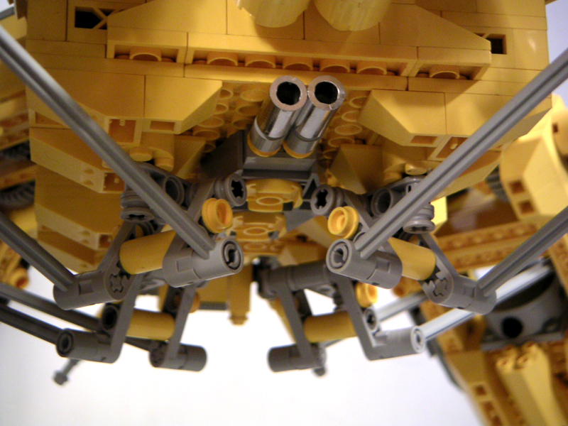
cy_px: 213
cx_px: 284
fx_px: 1231
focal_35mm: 75
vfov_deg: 19.6
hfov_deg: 26.0
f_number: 3.2
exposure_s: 1/20
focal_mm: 11.7
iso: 100
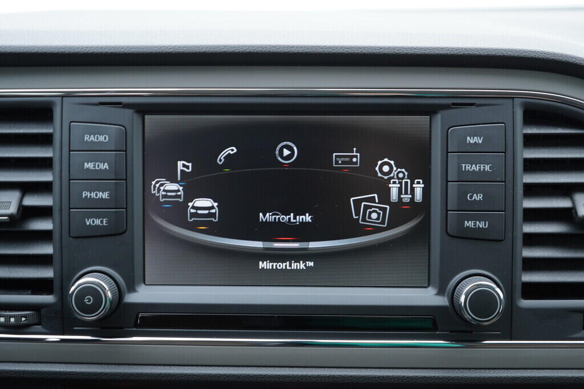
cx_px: 292
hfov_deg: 53.1
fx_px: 584
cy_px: 194
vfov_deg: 36.9
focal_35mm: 36
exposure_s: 1/40
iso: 250
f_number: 2.8
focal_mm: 24
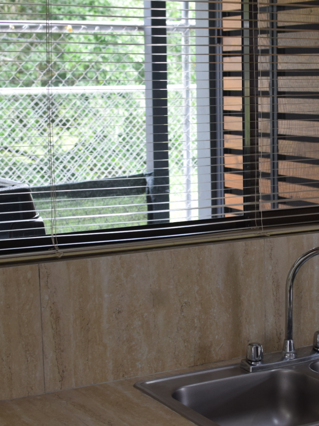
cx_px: 274
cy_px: 212
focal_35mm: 77
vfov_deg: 25.4
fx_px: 943
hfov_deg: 18.9
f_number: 4
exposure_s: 1/80
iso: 400
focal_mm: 35
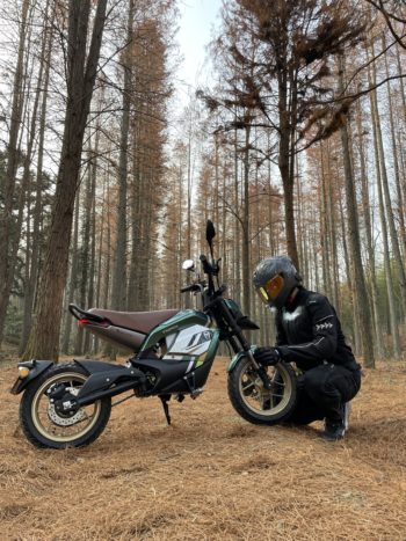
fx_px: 407
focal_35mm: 26
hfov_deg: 53.0
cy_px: 270
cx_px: 203
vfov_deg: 67.3
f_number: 1.6
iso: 32
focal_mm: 4.2
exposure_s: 1/225
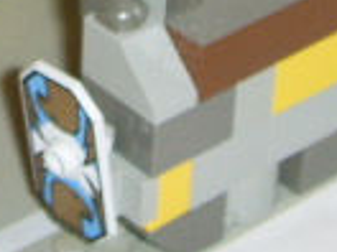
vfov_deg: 7.6
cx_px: -18
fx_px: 1840
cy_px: -209
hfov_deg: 10.4
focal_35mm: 189
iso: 100
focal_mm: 6.6
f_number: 3.5
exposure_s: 1/45
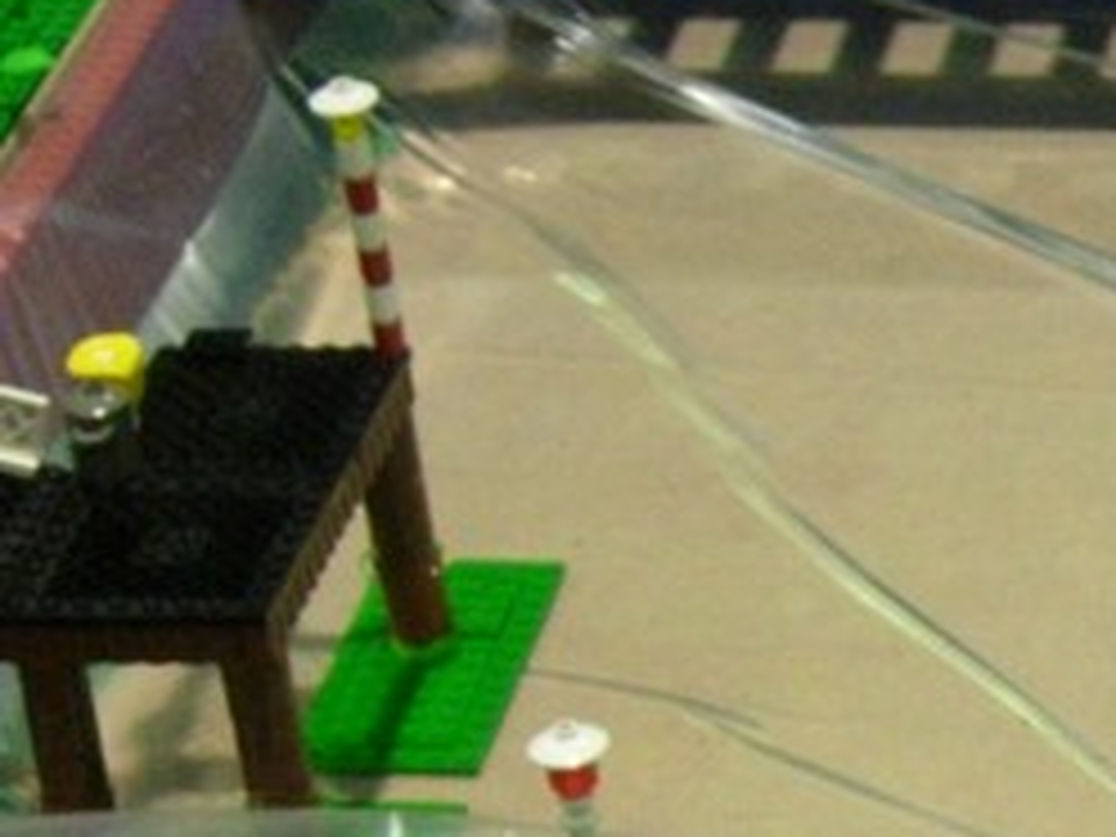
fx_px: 5932
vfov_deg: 7.9
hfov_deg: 10.2
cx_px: 1980
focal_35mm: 184
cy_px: 1242
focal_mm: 7.8
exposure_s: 1/32
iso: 194
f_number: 2.8
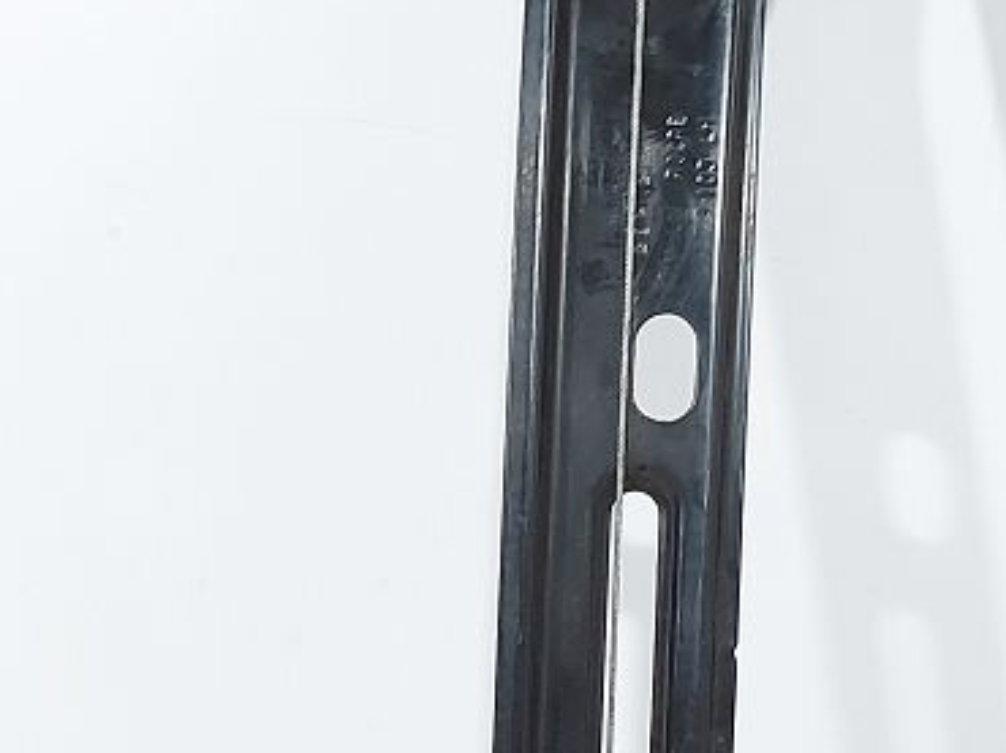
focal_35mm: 90
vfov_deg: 16.2
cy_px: 644
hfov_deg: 21.3
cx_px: 926
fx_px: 2614
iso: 80
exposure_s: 1/50
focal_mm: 5.23
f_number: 1.8
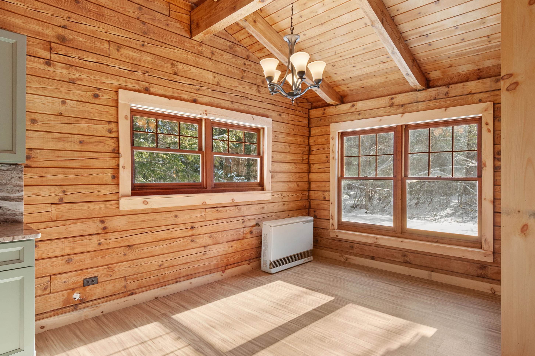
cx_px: 268
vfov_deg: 64.6
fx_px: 282
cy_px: 174
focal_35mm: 19
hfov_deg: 86.9
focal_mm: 12
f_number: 10
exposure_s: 1/5
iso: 200
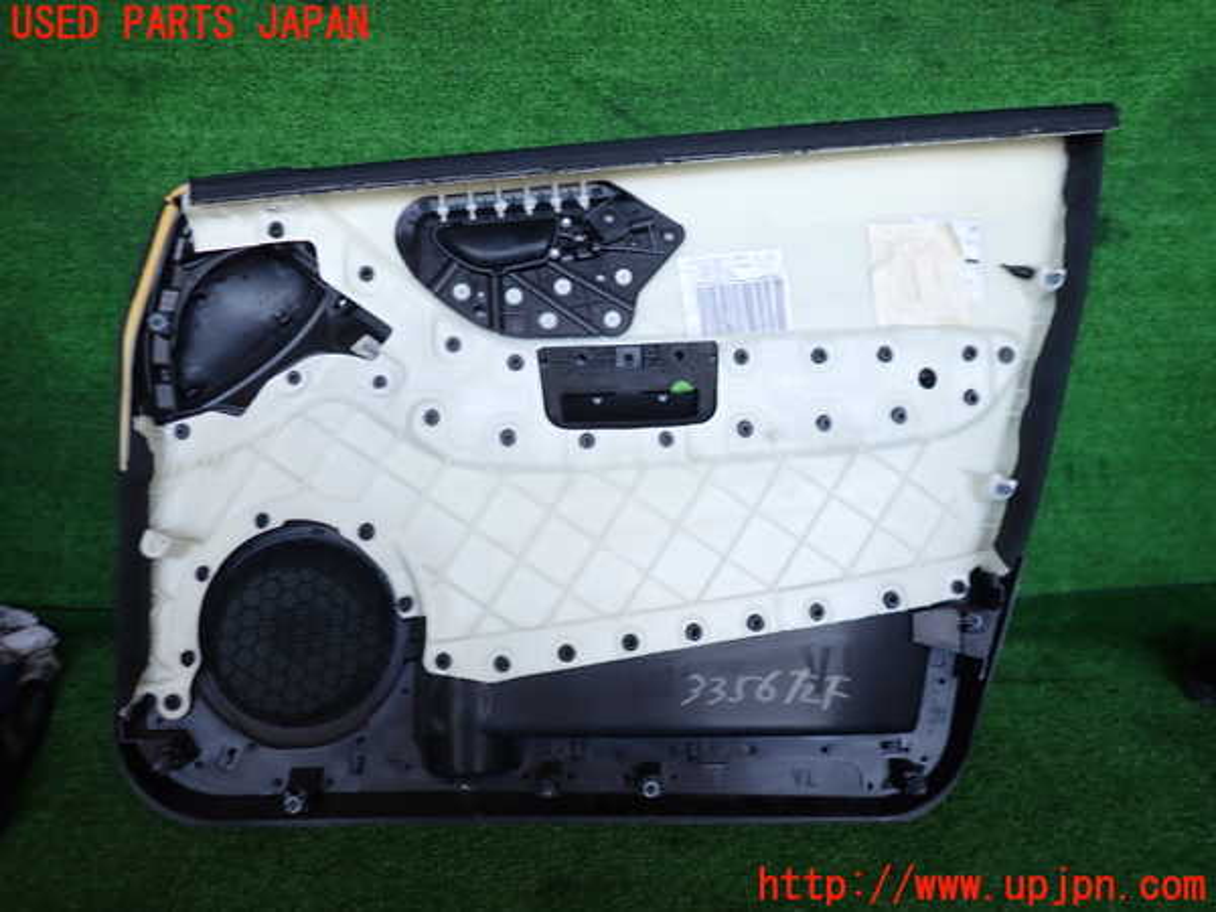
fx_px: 878
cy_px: 456
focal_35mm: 25
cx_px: 608
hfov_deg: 69.4
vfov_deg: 54.9
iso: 100
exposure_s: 1/60
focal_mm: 4.5
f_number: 2
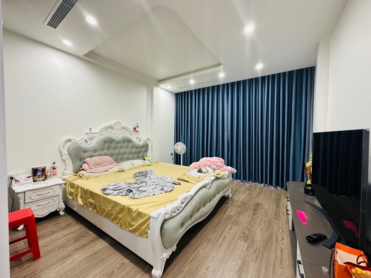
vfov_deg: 85.7
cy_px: 139
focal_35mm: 14
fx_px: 150
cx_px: 186
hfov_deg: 102.1
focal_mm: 2.22
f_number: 2.2
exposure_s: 1/50
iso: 200
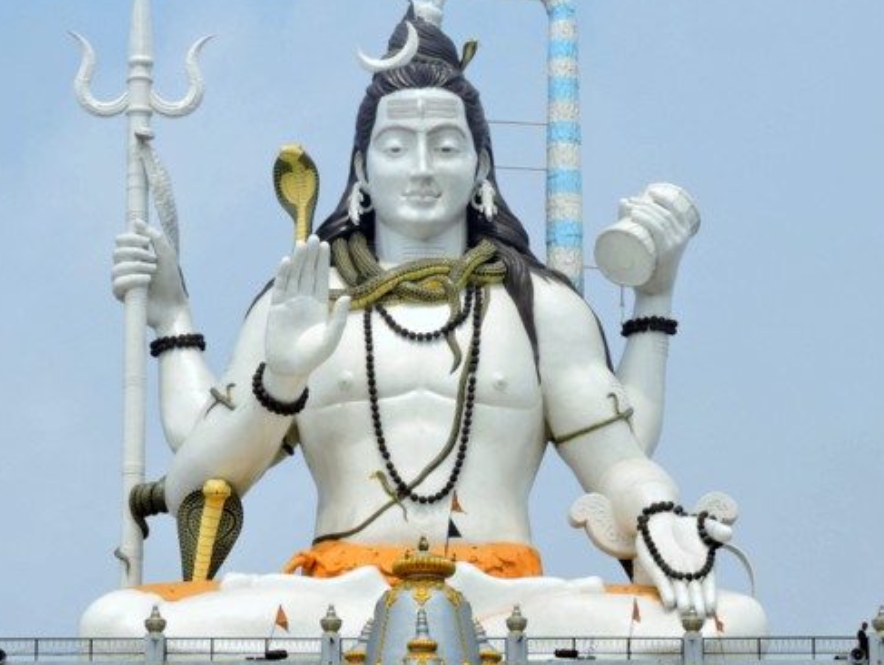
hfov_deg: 13.1
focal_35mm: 151
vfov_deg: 9.8
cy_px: 295
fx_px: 3859
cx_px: 437
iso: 100
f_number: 5
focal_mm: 20.6
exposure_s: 1/1250
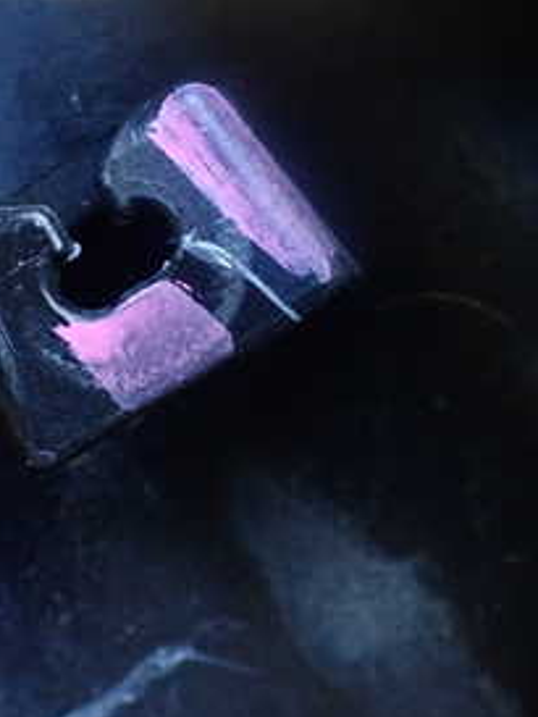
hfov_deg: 22.1
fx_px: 1367
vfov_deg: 29.1
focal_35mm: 66
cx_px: 155
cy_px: 228
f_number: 2.3
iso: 800
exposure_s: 1/40
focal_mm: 5.4
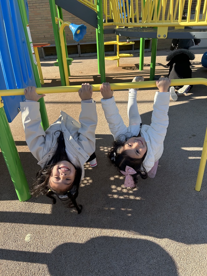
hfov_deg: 53.1
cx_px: 104
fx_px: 207
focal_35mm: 26
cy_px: 138
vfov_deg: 67.3
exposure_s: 1/1183
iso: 50
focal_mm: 5.7
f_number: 1.5
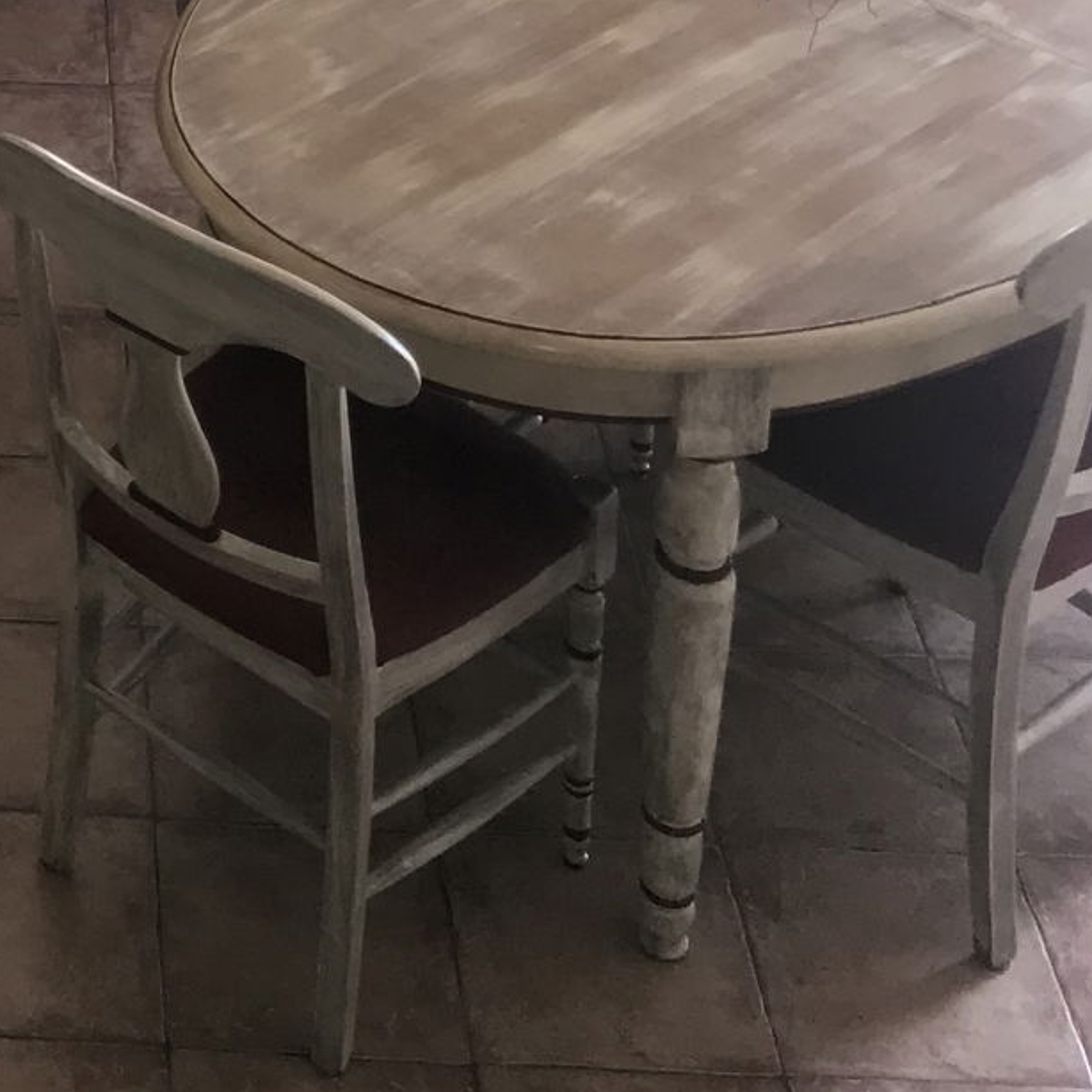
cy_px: -709
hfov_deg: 18.9
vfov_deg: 17.4
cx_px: -281
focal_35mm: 86
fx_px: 3069
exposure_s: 1/35
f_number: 1.8
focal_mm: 3.99
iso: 20
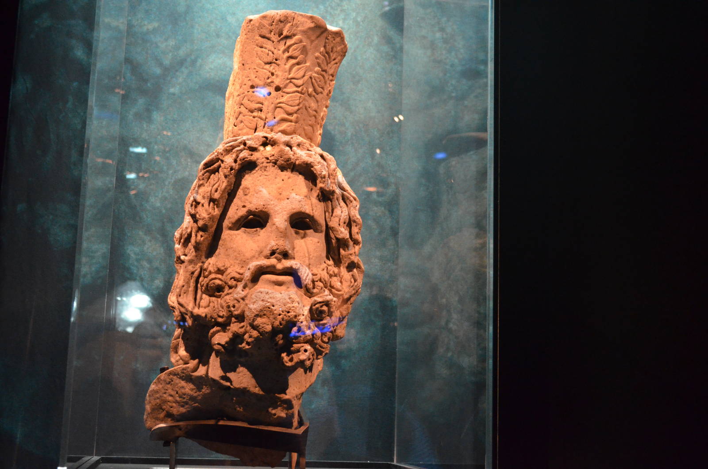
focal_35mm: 51
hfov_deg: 39.0
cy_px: 234
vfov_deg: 26.4
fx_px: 1001
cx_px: 354
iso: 3200
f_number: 5
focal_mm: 34
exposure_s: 1/25
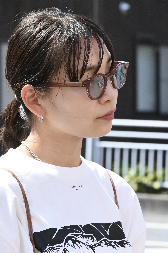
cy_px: 126
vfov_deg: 9.1
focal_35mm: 225
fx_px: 1575
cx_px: 84
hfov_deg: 6.1
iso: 10000
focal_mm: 150
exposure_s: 1/4000
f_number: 13
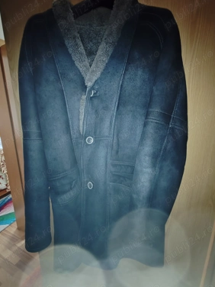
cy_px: 140
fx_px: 141
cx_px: 108
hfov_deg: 74.7
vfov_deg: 91.0
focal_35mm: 17
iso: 2000
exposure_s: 1/20
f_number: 2.2
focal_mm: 1.96
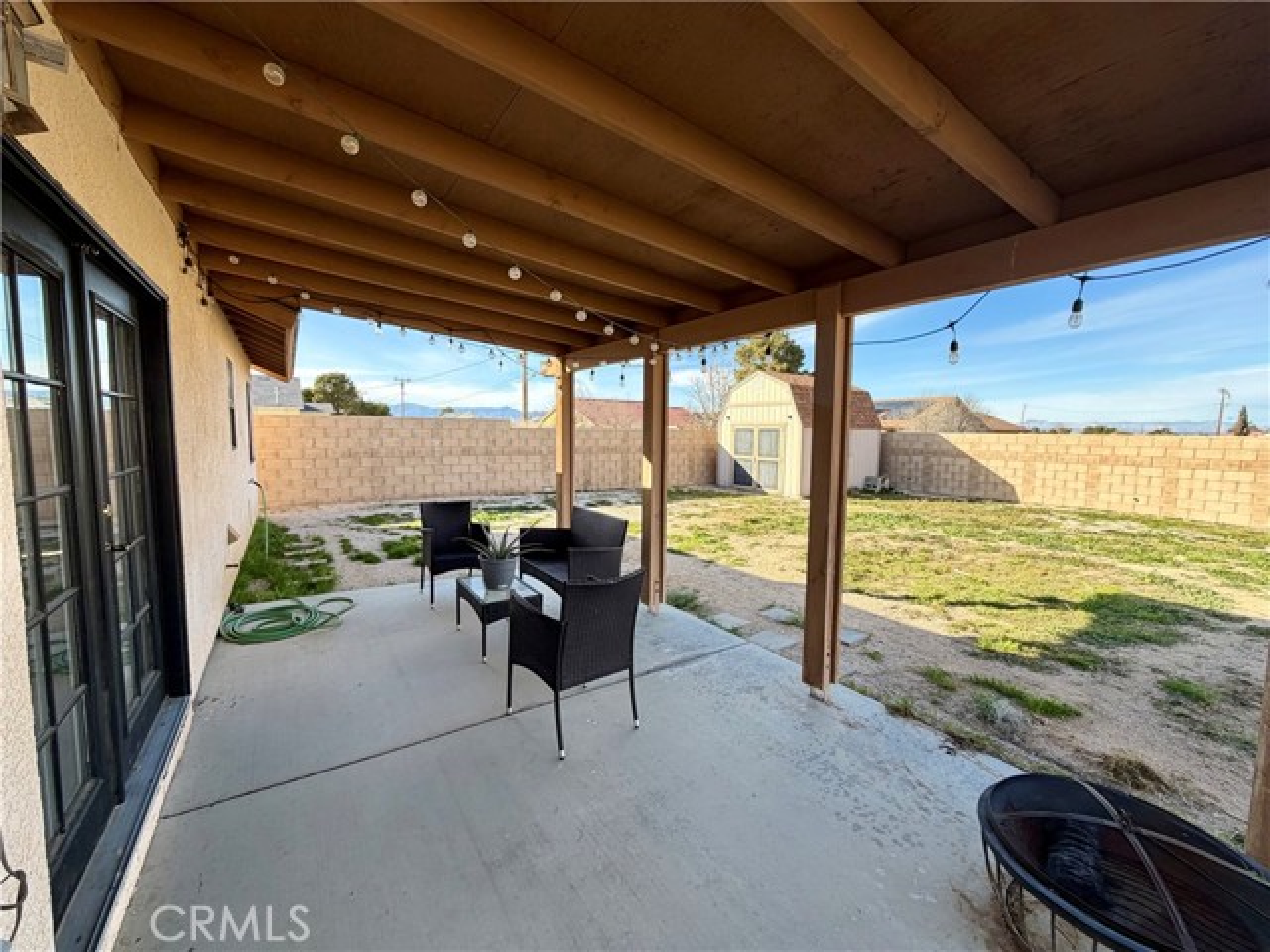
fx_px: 514
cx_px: 635
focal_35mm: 14
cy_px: 476
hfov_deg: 102.1
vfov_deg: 85.7
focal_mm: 2.22
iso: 40
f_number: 2.2
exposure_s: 1/510
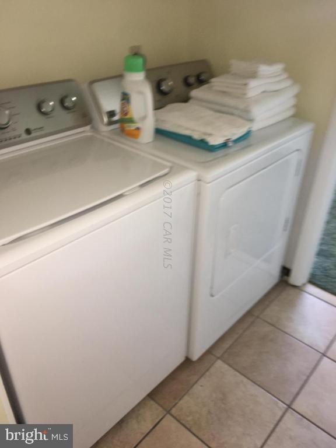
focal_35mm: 29
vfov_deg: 61.7
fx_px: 375
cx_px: 168
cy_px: 224
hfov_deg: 48.2
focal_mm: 4.15
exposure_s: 1/30
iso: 32
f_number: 2.2
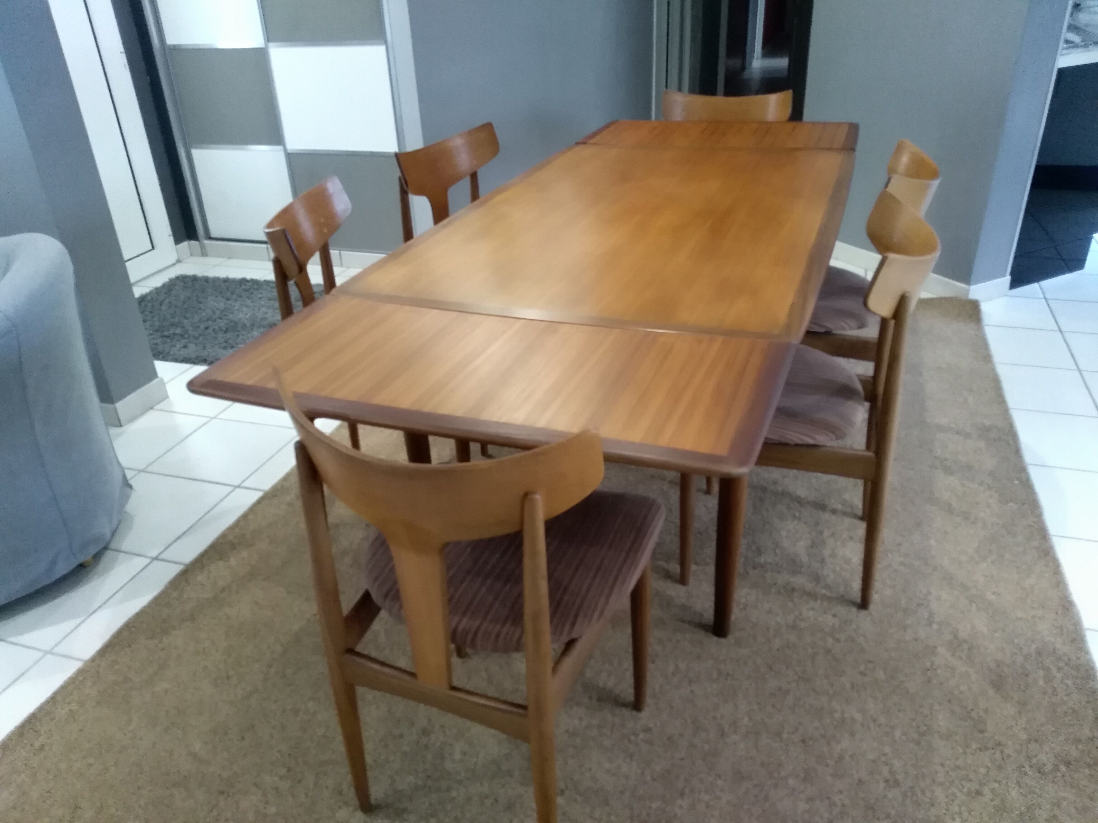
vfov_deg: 53.1
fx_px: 825
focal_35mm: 26
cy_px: 412
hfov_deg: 67.3
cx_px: 549
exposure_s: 1/25
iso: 814
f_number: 2
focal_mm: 3.54
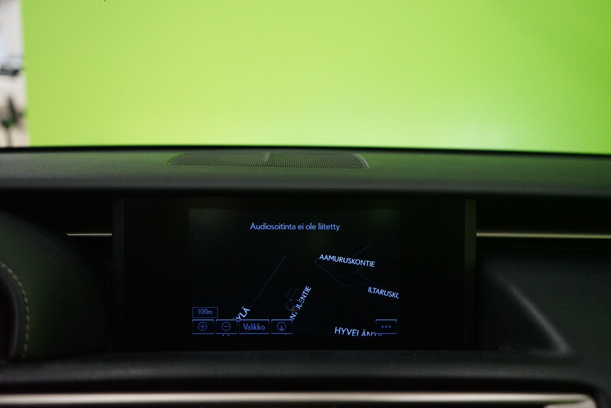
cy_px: 204
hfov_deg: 49.6
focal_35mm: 39
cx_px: 306
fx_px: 662
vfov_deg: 34.2
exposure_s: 1/60
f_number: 4
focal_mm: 39
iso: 5000
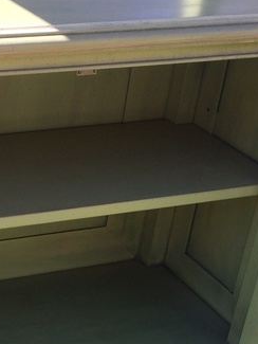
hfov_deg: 17.2
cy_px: 303
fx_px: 824
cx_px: -32
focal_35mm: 83
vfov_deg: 23.0
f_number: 2.2
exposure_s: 1/383
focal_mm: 4.12
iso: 32
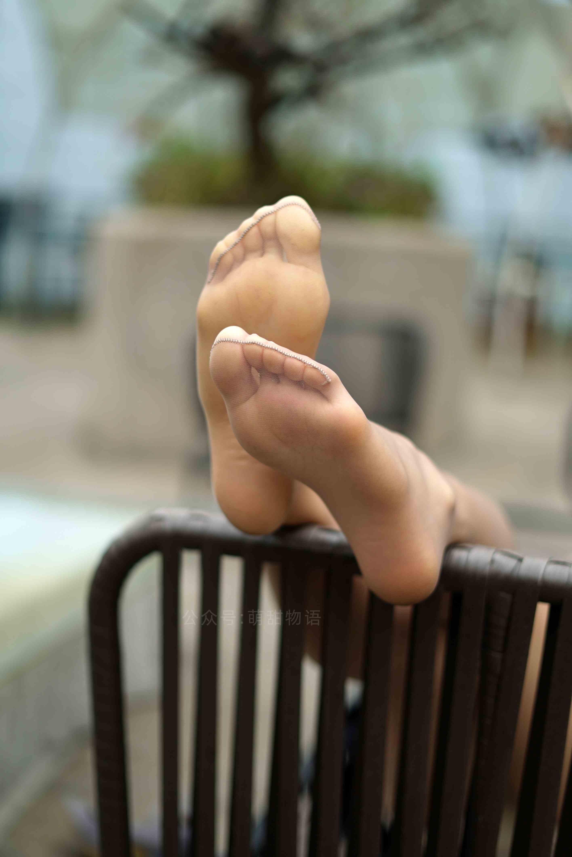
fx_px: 1190
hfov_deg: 27.0
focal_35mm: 50
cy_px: 428
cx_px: 286
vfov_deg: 39.6
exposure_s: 1/500
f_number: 1.8
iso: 64
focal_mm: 50
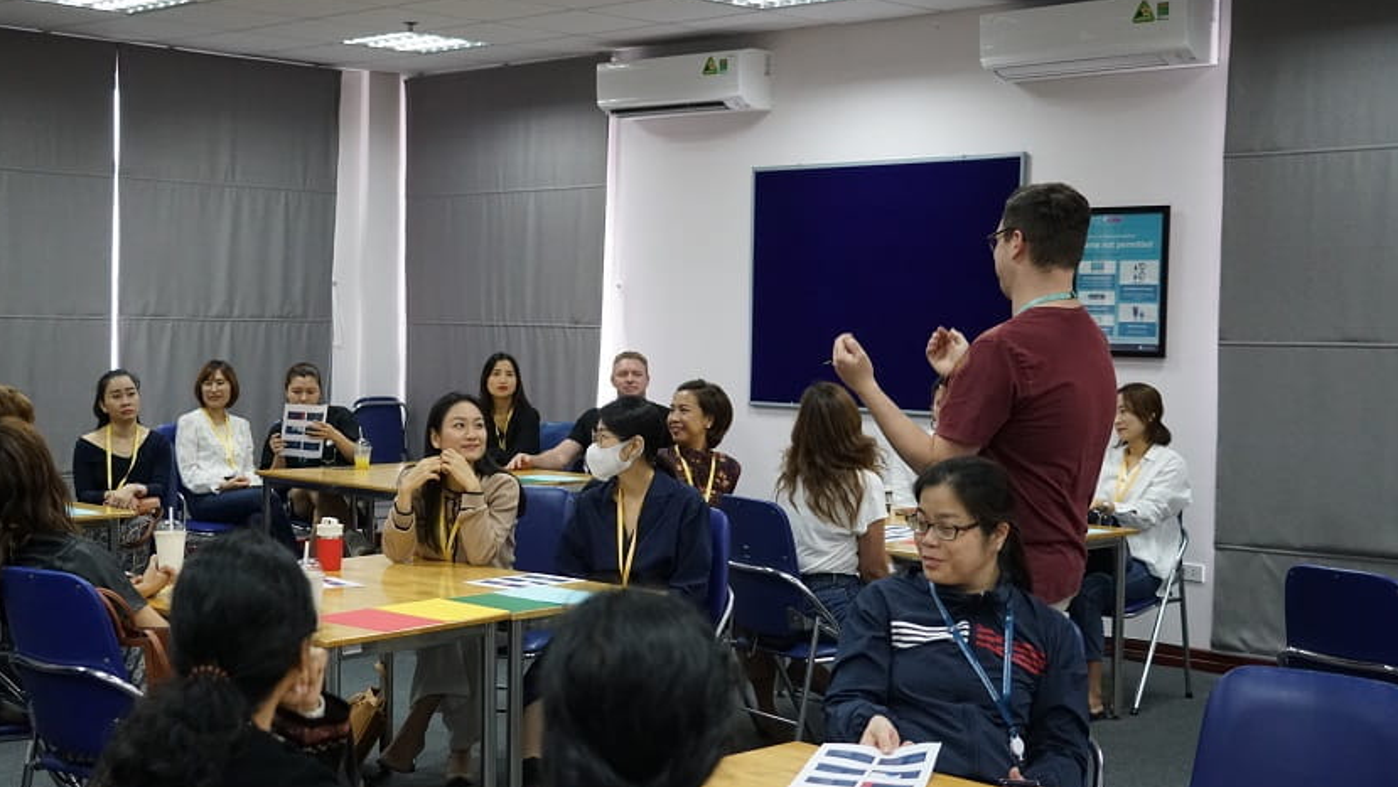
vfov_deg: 24.9
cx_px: 609
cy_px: 404
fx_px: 1780
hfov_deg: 42.8
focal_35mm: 48
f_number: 4.5
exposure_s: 1/160
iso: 3200
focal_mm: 38
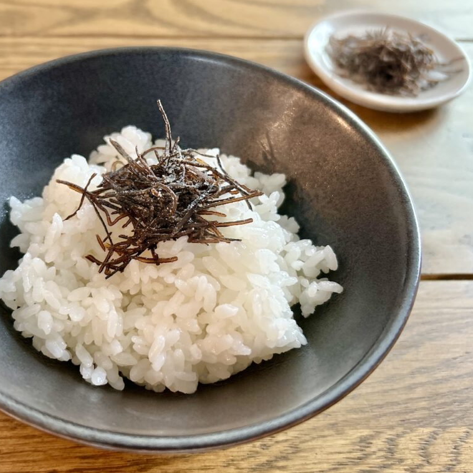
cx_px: 207
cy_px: 237
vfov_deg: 52.5
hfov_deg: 52.4
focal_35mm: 31
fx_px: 479
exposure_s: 1/60
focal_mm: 5.7
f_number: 1.5
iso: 320
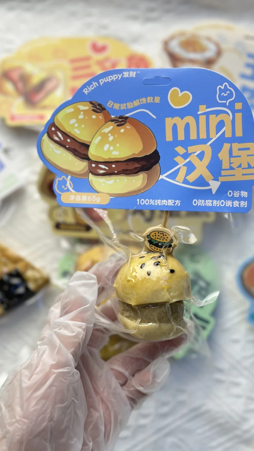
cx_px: 148
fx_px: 635
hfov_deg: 22.6
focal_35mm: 53
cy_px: 225
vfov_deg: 39.2
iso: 100
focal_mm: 6.86
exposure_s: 1/100
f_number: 1.78
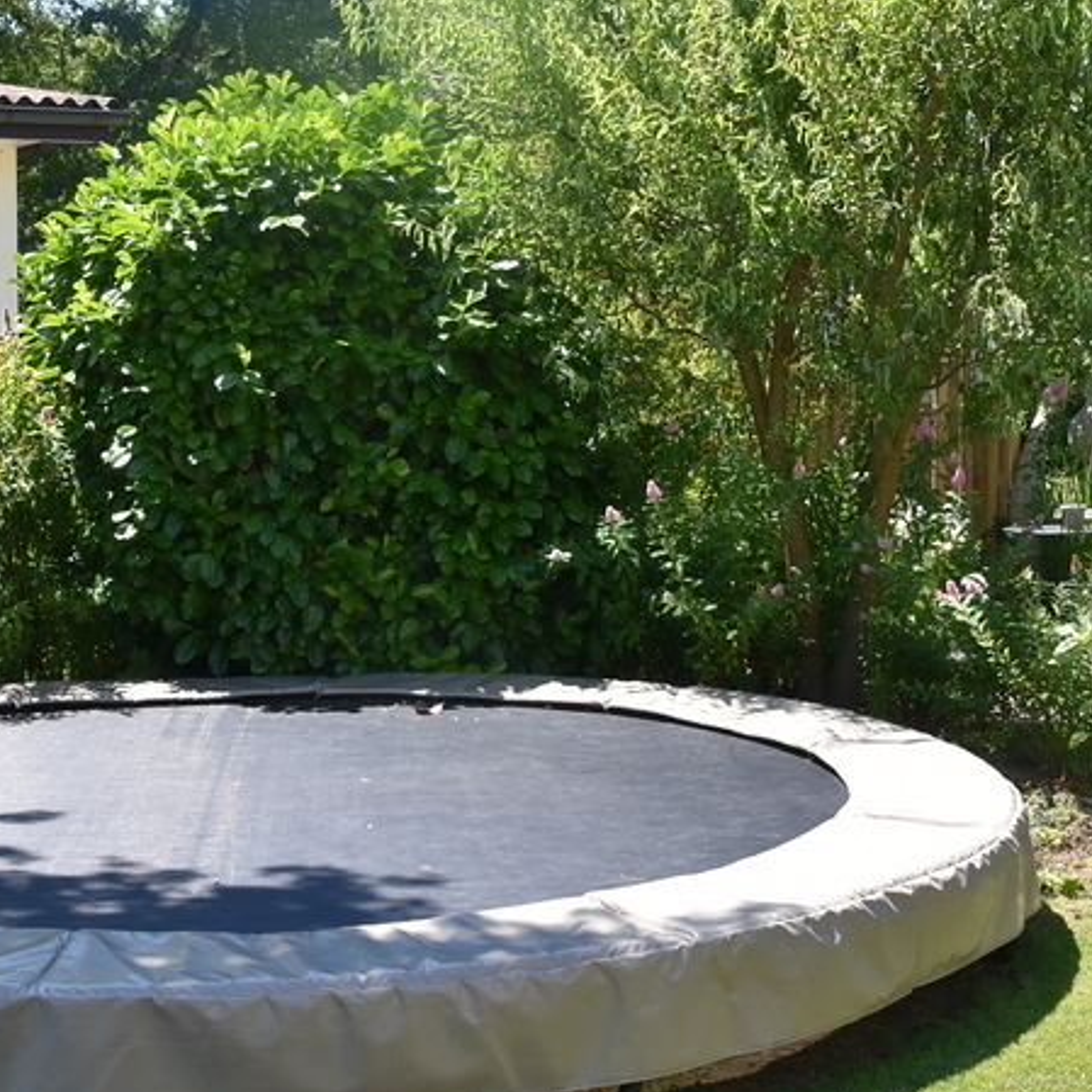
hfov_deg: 25.5
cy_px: 440
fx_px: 2390
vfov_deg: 25.7
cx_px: 289
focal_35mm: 67
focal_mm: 23
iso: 360
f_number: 8
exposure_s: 1/500
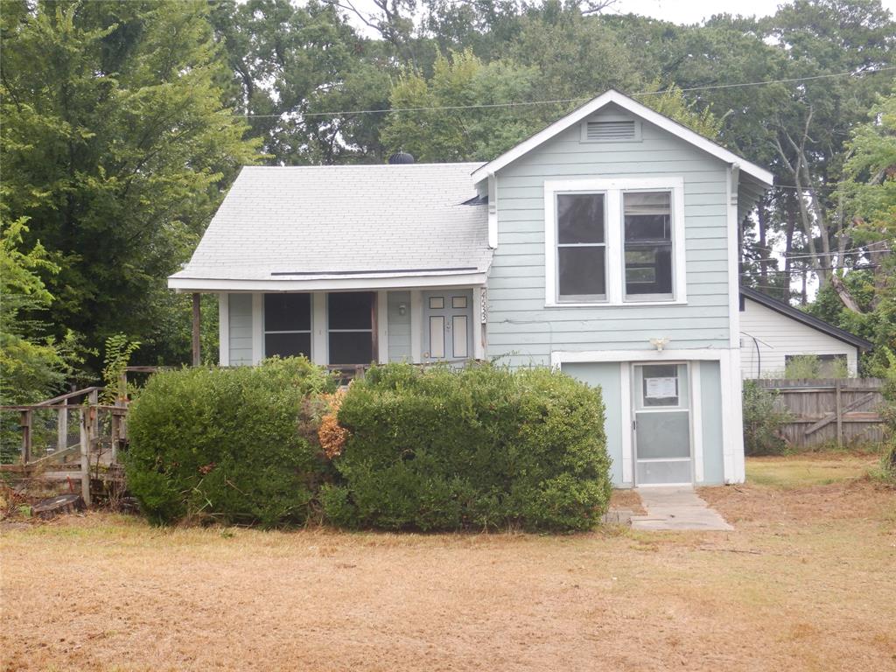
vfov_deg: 24.0
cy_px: 336
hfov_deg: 31.7
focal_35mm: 61
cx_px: 448
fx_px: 1579
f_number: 4.4
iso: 180
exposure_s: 1/160
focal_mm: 11
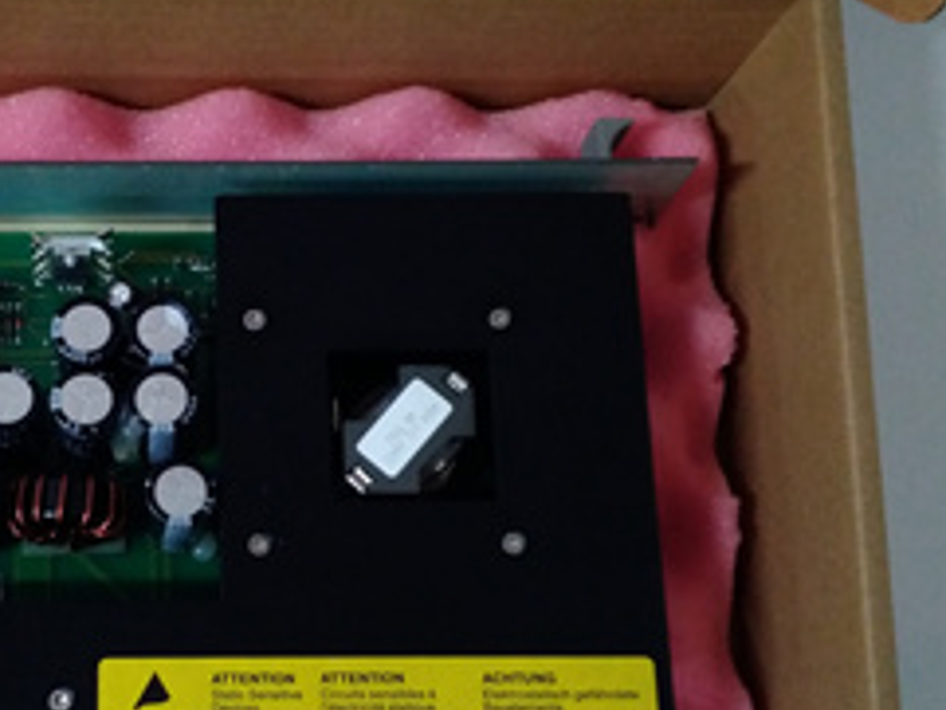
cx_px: 212
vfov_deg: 26.0
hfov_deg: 33.5
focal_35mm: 56
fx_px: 1531
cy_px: 457
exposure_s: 1/33
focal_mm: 3.79
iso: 695
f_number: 2
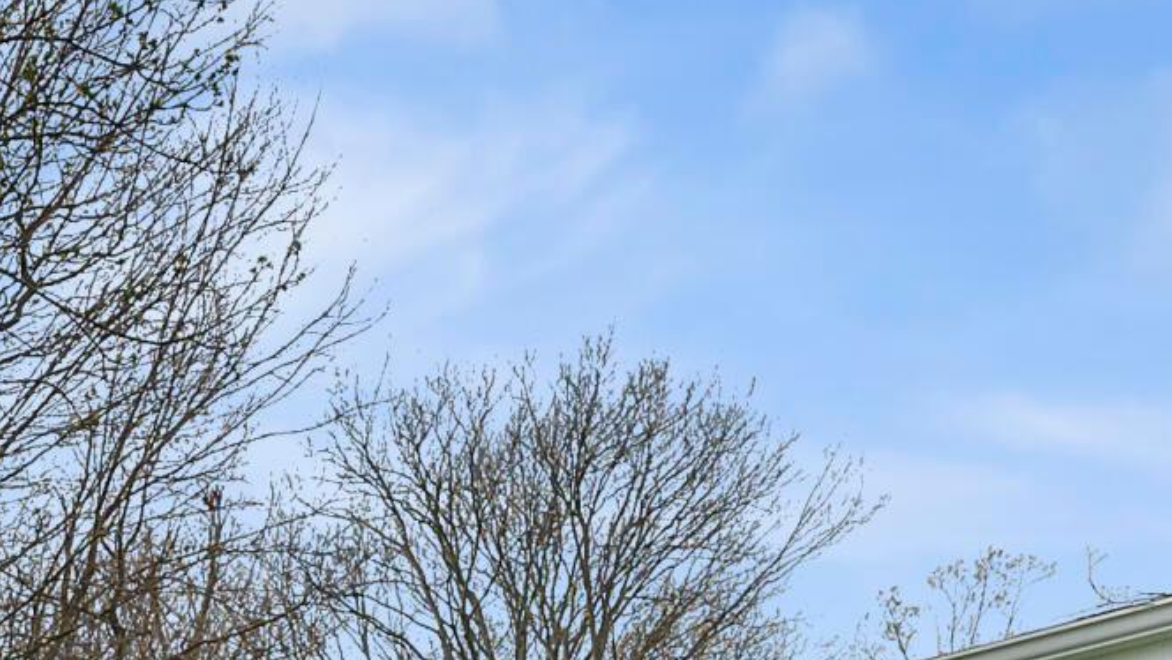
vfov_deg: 12.5
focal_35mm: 71
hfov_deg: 22.6
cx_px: -710
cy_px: 1674
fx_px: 2207
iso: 640
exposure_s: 1/400
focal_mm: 15
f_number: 9
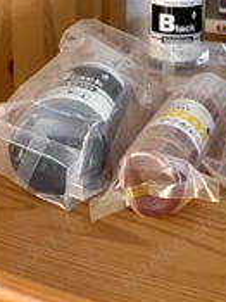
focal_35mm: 55
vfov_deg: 32.2
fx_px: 479
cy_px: 0
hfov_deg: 25.6
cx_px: 207
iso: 640
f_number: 1.78
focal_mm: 6.76
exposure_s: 1/60
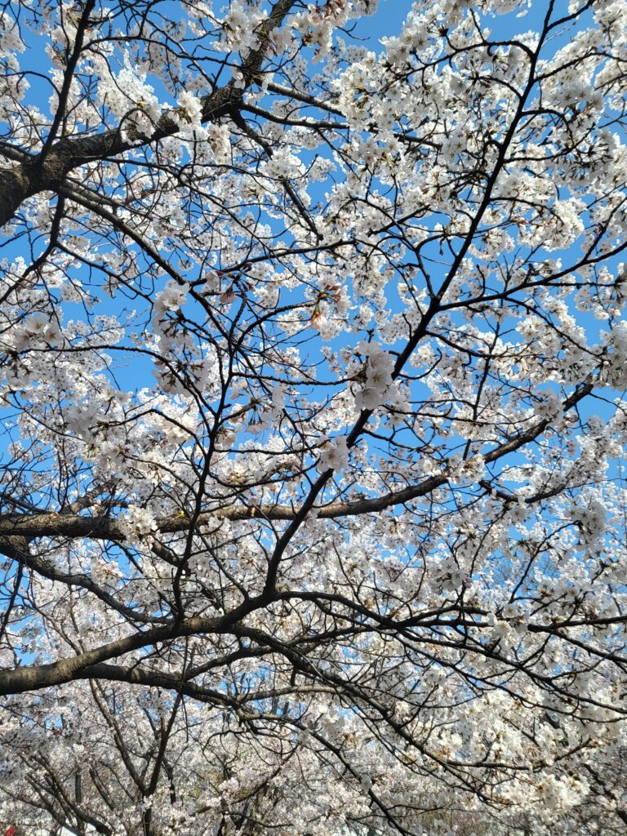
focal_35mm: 26
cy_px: 418
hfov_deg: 53.1
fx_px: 628
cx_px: 314
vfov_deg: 67.3
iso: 50
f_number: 1.8
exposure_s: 1/2216
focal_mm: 4.25
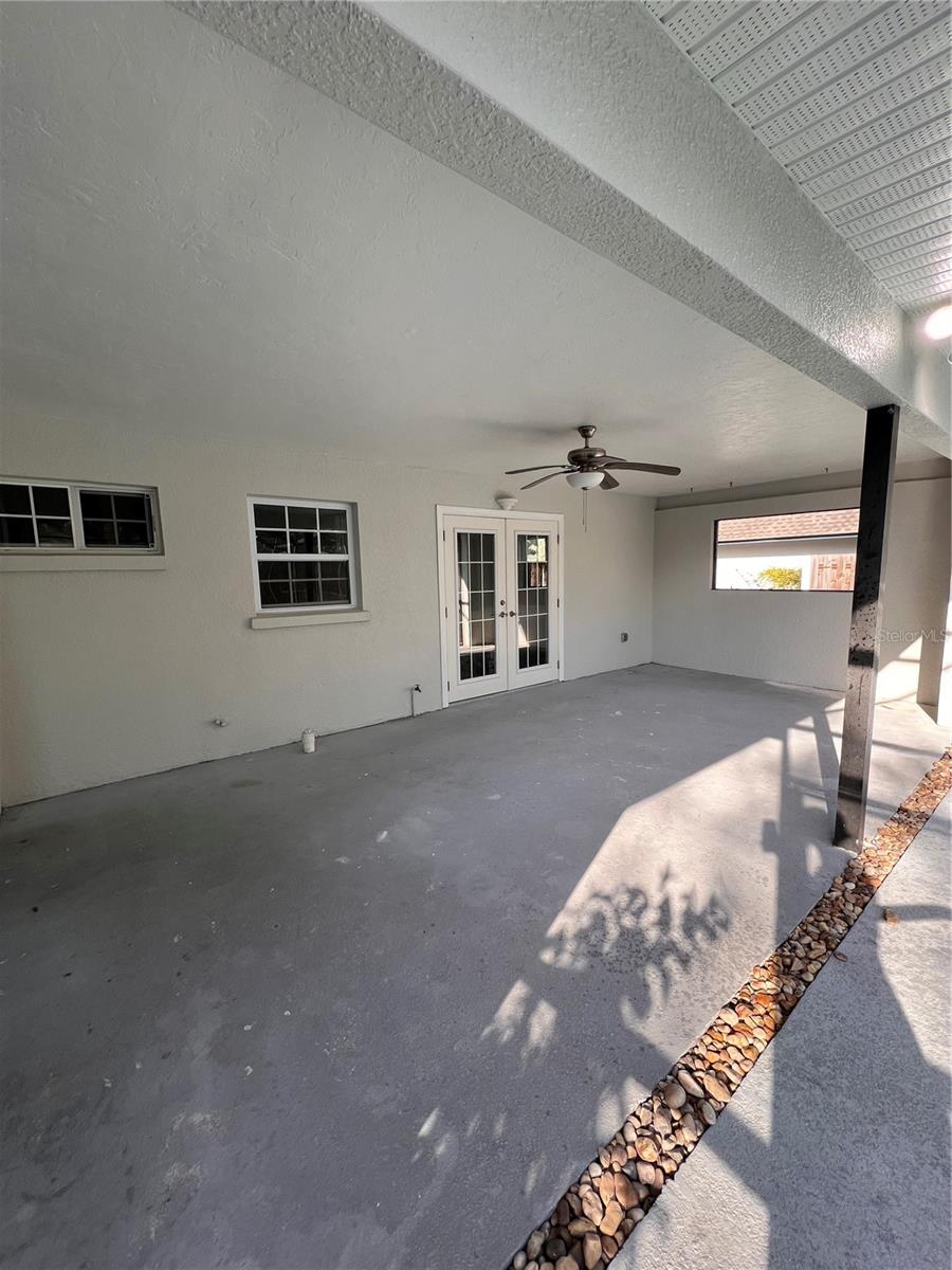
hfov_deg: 89.9
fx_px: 477
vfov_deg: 106.2
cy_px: 635
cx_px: 476
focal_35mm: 13
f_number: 1.8
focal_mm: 1.57
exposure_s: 1/146
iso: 32
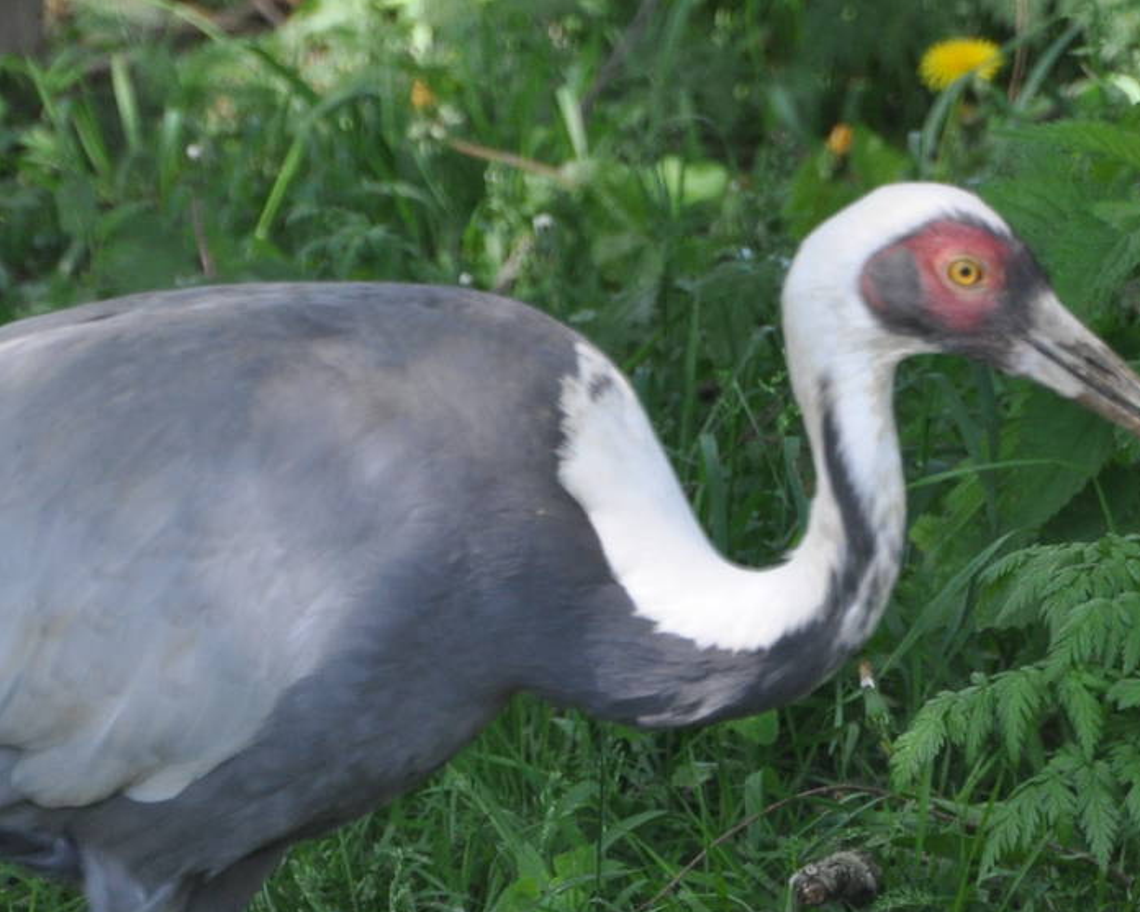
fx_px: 32732
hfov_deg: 2.0
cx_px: 575
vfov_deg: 1.6
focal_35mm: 970
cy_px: 687
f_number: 5.6
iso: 800
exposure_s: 1/500
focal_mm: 300
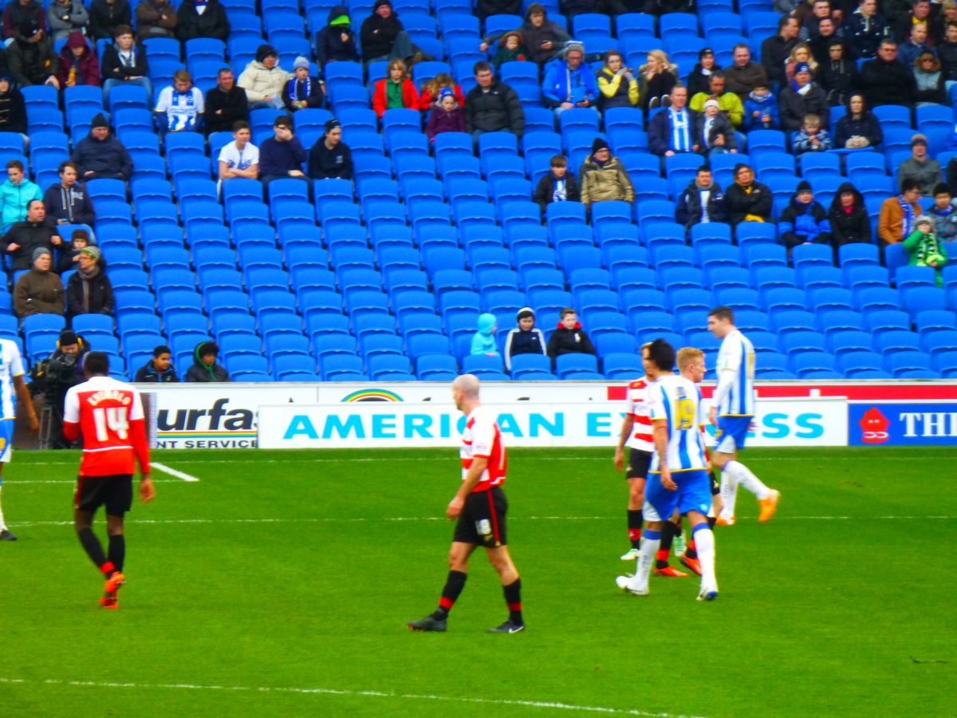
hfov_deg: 4.1
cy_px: 359
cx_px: 478
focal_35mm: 480
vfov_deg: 3.1
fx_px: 13270
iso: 400
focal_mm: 86
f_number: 6.4
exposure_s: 1/100
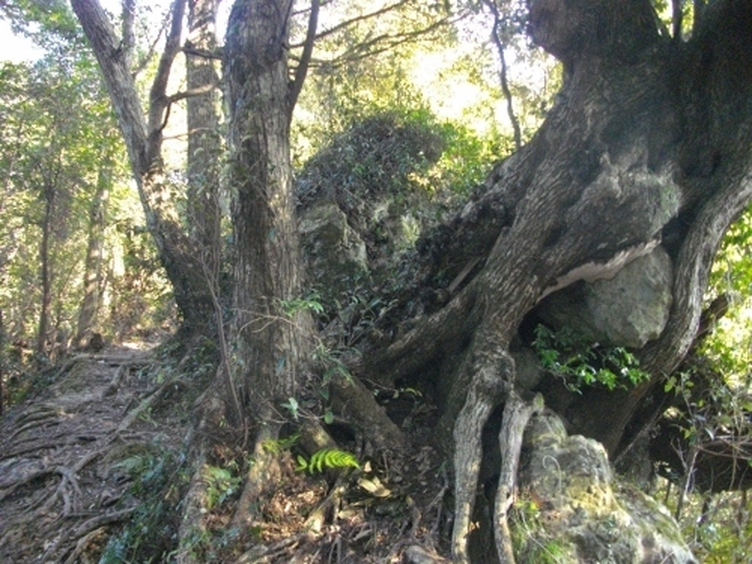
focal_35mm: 32
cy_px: 282
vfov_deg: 44.2
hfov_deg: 56.8
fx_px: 695
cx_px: 376
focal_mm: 5.7
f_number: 2.9
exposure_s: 1/100
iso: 700
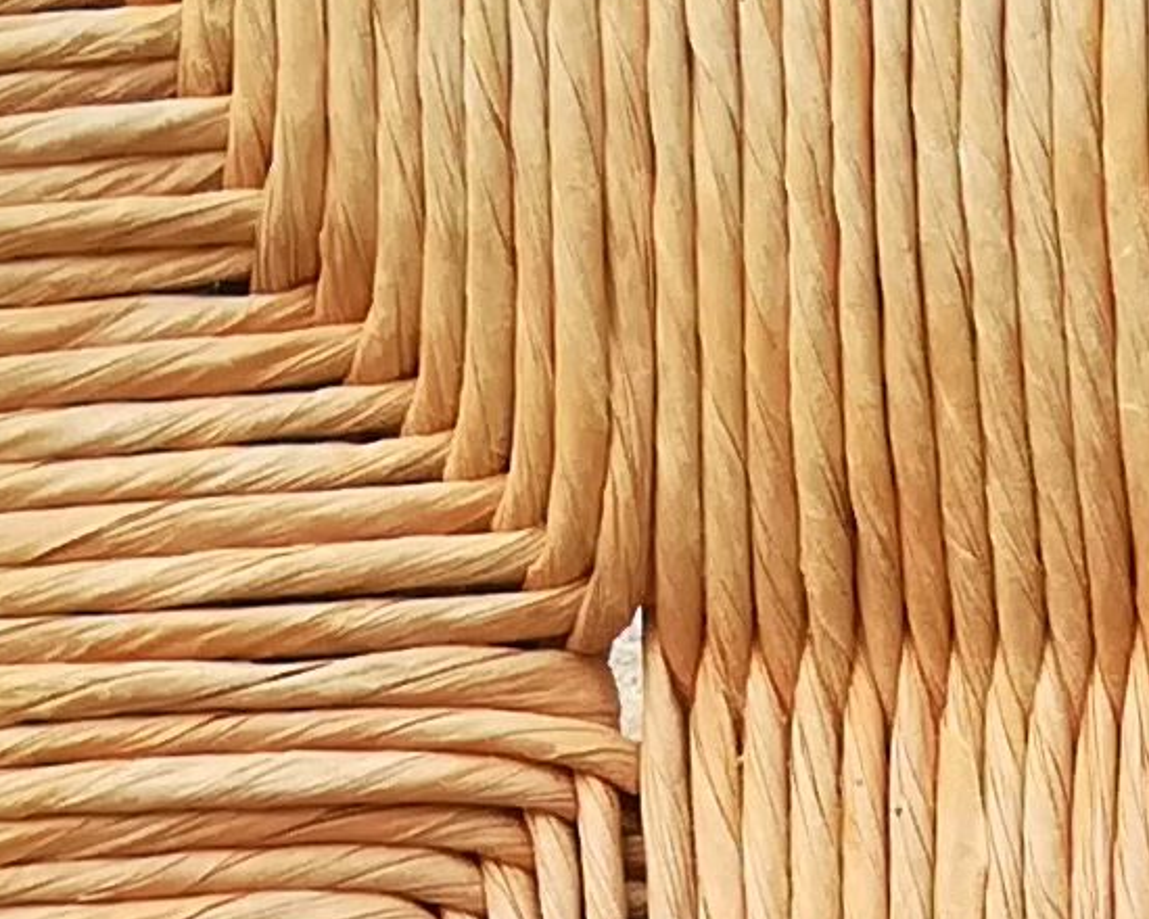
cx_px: 1418
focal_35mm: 183
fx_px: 6223
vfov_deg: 7.3
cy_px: 2914
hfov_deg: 10.4
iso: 50
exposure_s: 1/135
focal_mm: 3.83
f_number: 2.2
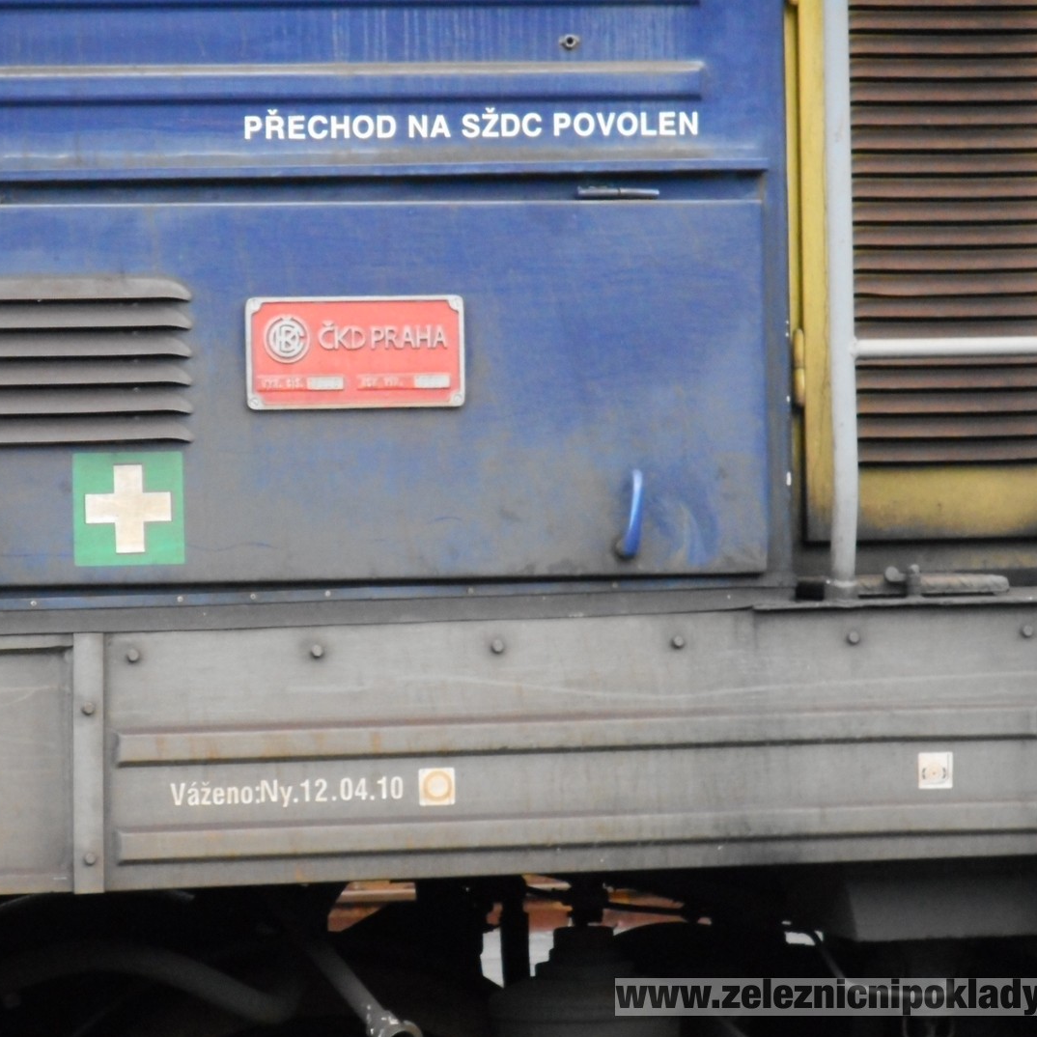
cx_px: 420
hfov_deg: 7.4
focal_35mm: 237
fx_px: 8033
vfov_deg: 7.4
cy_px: 520
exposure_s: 1/100
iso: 800
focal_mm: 36
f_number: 6.6
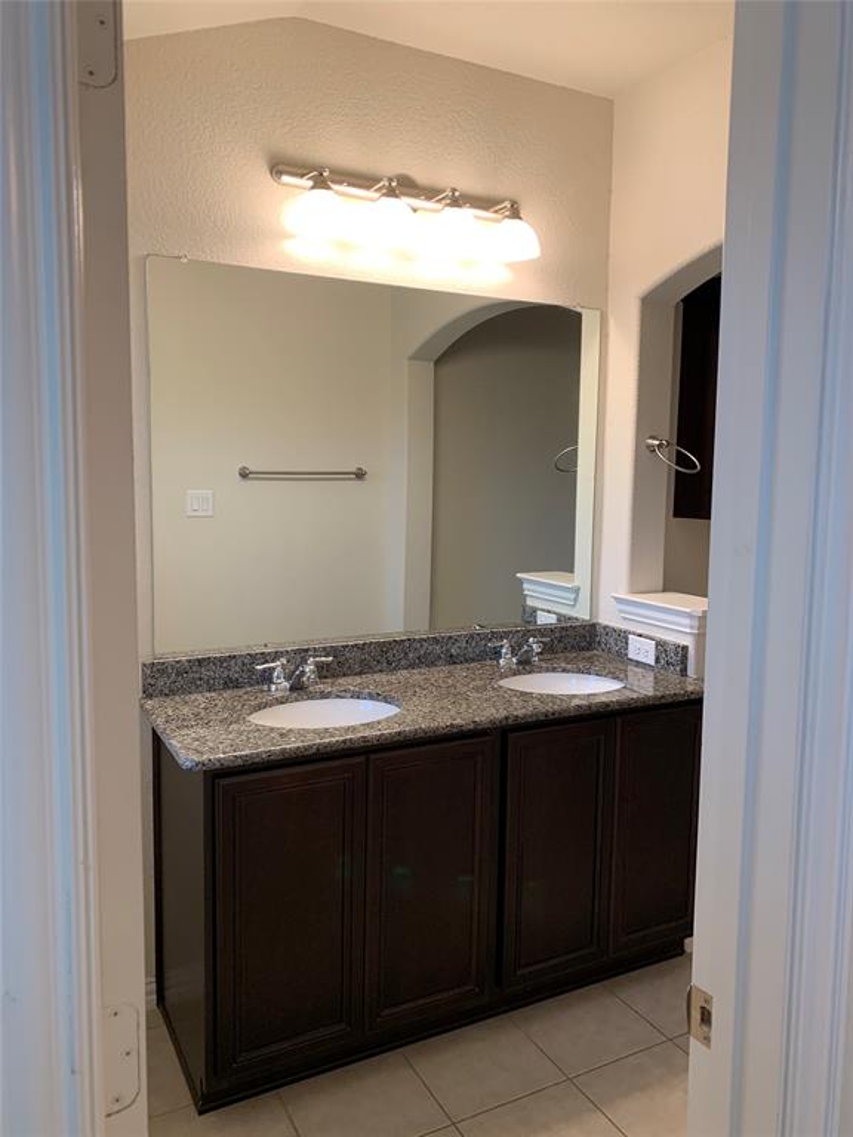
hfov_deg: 53.1
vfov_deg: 67.3
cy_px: 568
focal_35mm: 26
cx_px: 426
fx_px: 854
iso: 80
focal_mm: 4.25
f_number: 1.8
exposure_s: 1/60
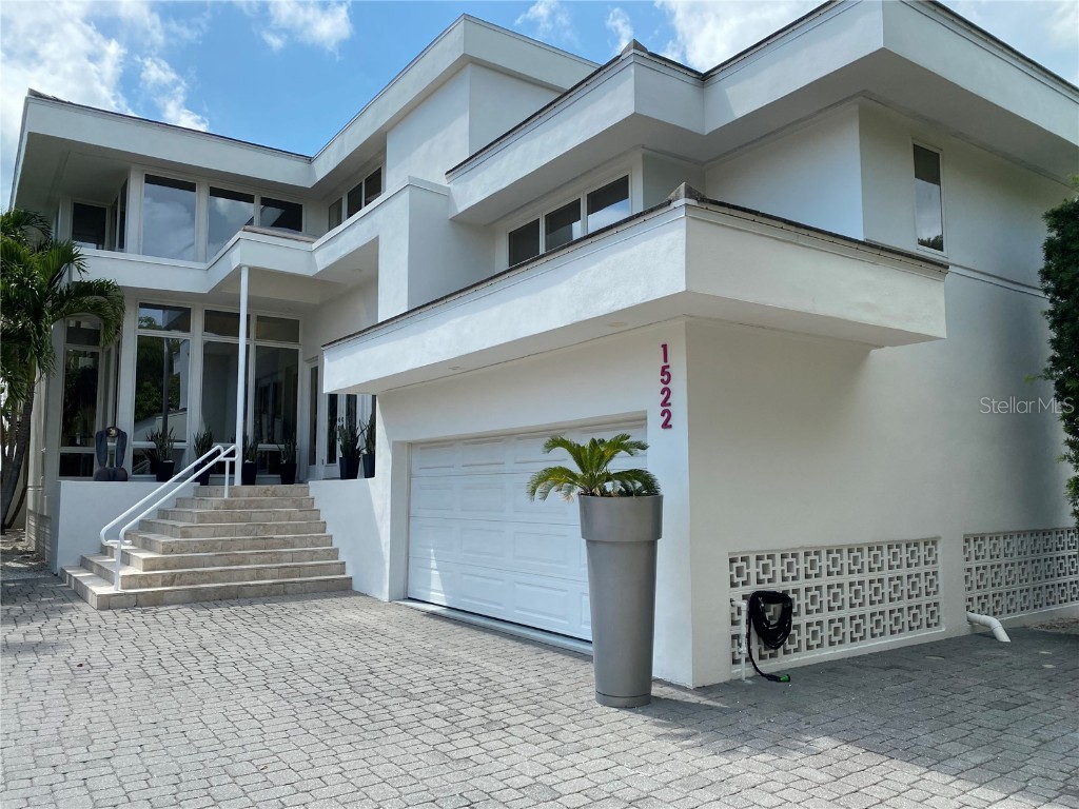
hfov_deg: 67.3
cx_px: 540
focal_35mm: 26
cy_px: 404
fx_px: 810
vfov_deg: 53.1
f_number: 1.8
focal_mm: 4.25
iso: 32
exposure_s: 1/2066
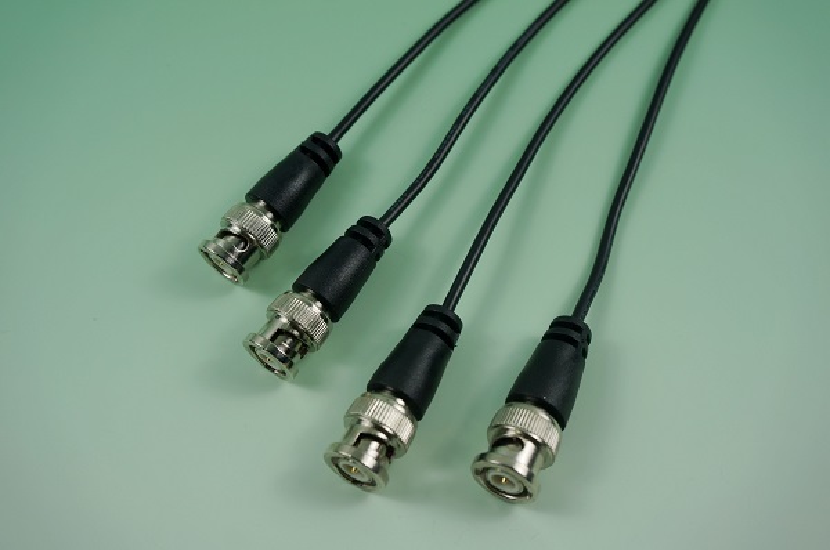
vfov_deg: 39.8
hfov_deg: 57.3
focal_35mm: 33
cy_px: 275
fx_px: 760
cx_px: 415
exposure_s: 1/160
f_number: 6.3
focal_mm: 22
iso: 100
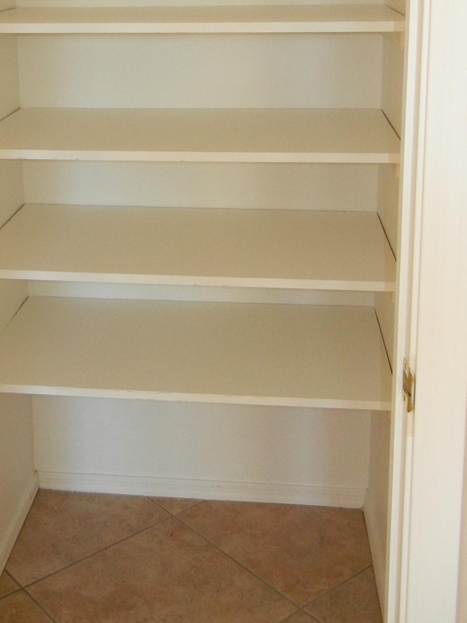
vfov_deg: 35.6
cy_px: 124
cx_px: 144
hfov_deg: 27.8
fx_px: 936
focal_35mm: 52
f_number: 3.5
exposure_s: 1/30
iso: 400
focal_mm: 5.4
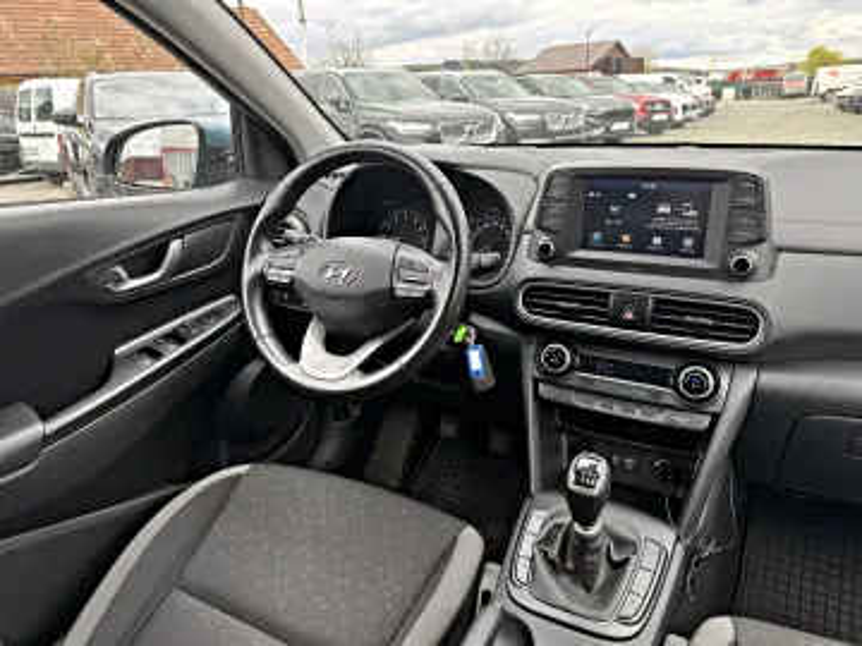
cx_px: 431
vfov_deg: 56.8
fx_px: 598
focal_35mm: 24
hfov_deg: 71.6
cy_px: 323
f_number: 1.78
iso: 50
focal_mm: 6.76
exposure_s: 1/138
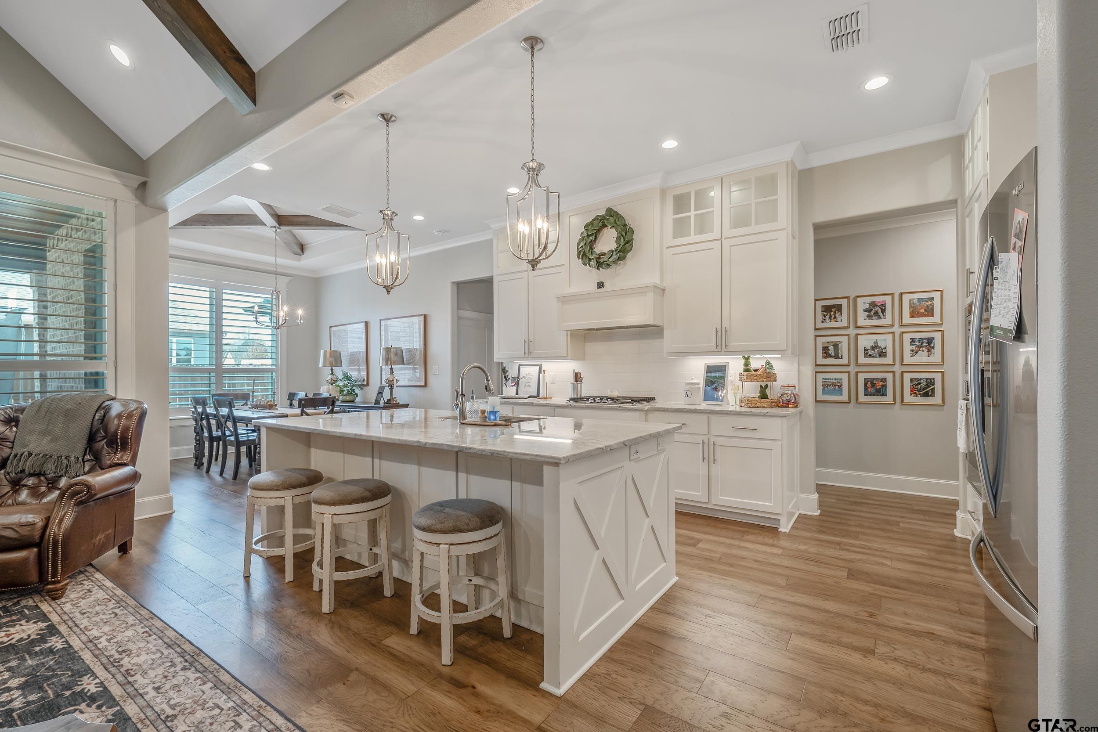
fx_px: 488
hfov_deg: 96.7
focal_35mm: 16
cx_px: 549
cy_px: 366
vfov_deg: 73.8
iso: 800
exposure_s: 1/15
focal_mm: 16
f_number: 8
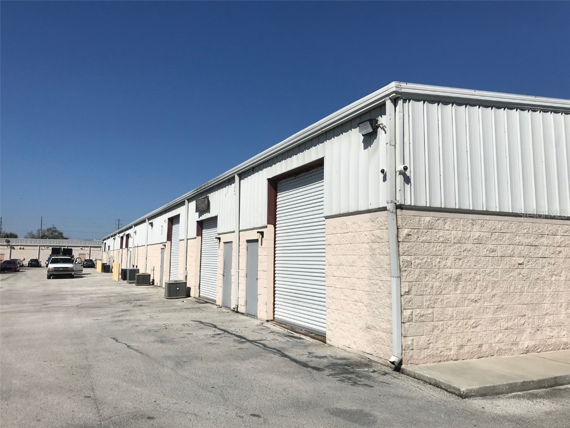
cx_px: 285
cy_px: 214
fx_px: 461
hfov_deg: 63.4
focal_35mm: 28
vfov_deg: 49.7
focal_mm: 3.99
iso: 25
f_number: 1.8
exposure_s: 1/8000
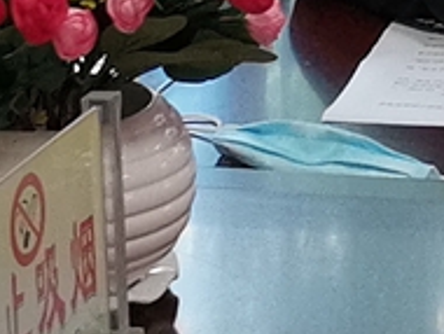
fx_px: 3506
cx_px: 673
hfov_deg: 7.1
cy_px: -325
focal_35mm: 273
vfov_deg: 5.4
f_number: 1.8
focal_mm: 5.4
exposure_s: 1/50
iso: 160
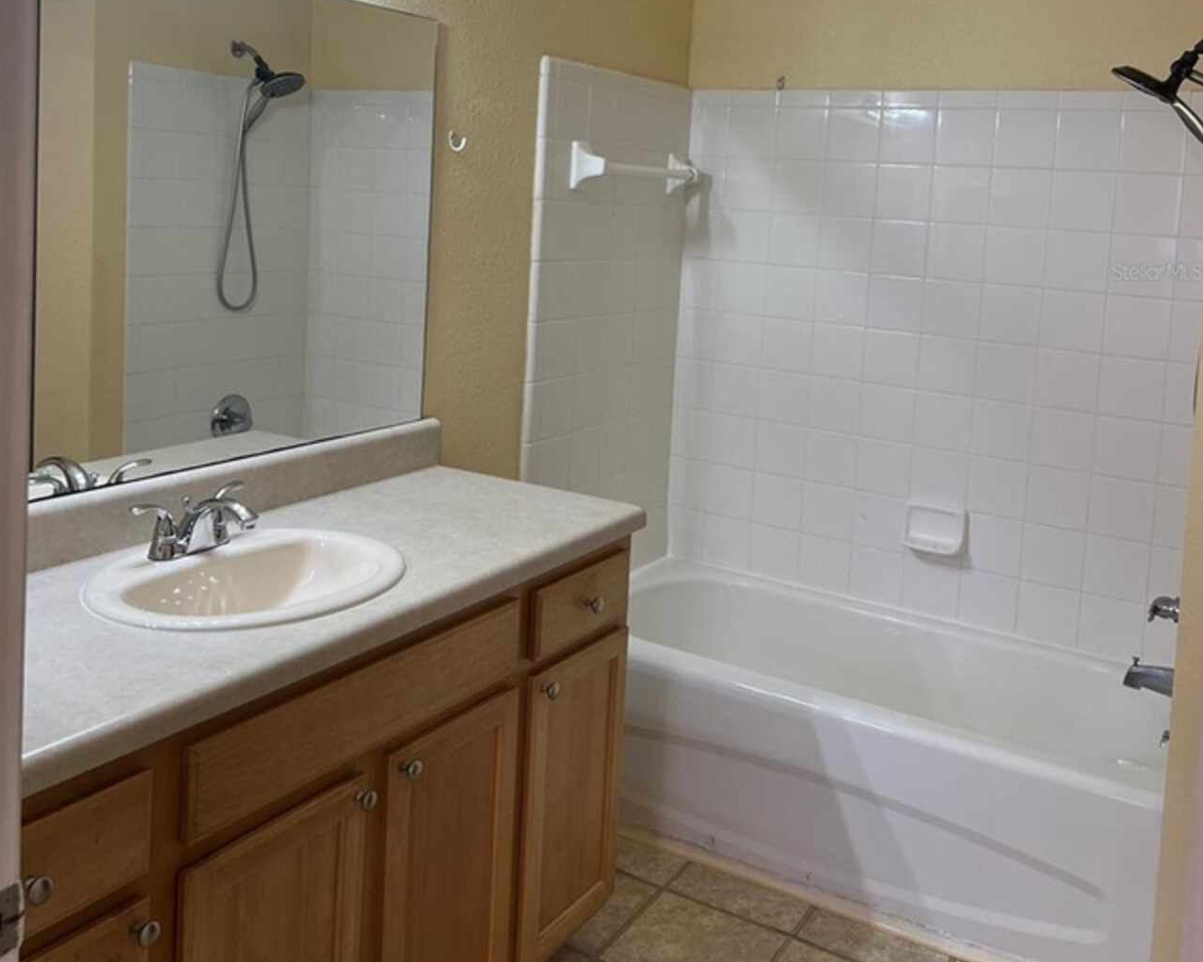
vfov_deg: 42.3
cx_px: 602
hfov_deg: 52.8
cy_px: 271
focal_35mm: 34
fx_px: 1210
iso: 100
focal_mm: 5.7
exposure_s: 1/120
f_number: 1.5
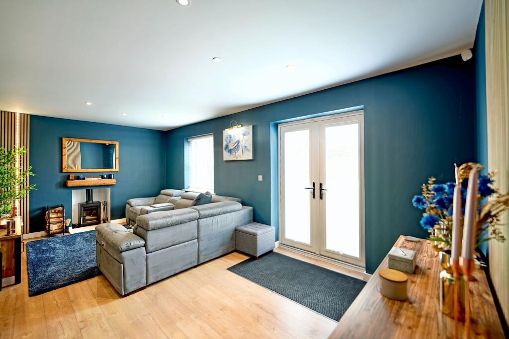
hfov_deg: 104.2
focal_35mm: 14
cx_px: 254
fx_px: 198
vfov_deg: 81.2
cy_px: 170
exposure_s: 1/30
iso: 125
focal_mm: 14
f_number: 2
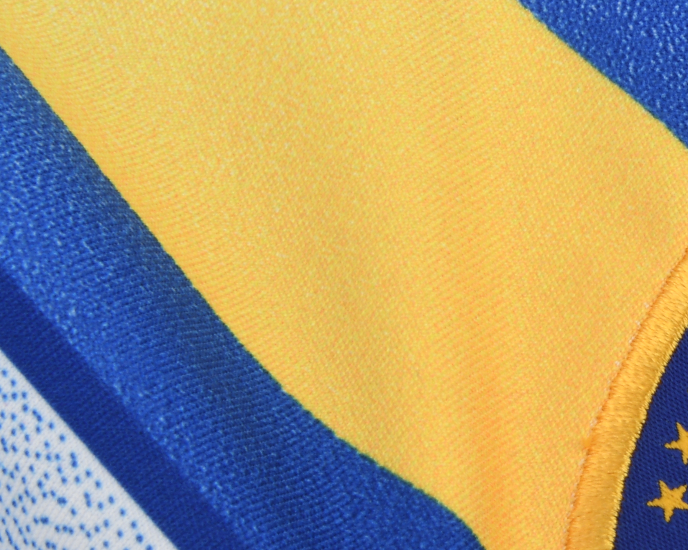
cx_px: 906
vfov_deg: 7.9
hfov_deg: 9.7
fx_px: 3971
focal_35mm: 195
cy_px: 318
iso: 100
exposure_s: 1/125
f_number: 25
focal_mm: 45
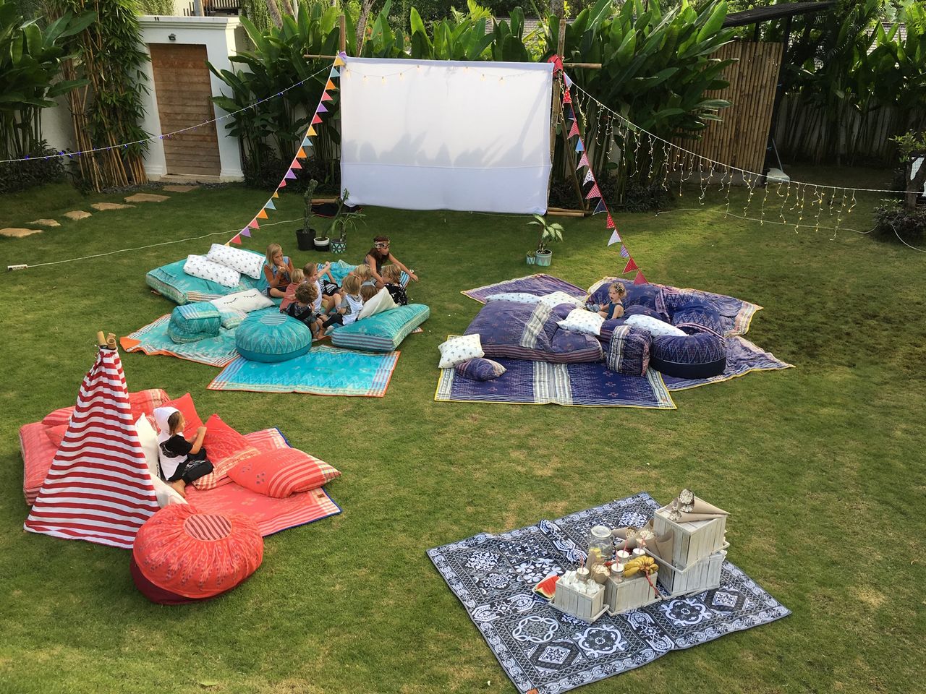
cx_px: 463
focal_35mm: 29
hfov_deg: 61.7
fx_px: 776
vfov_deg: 48.2
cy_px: 347
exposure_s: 1/227
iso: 25
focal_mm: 4.15
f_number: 2.2
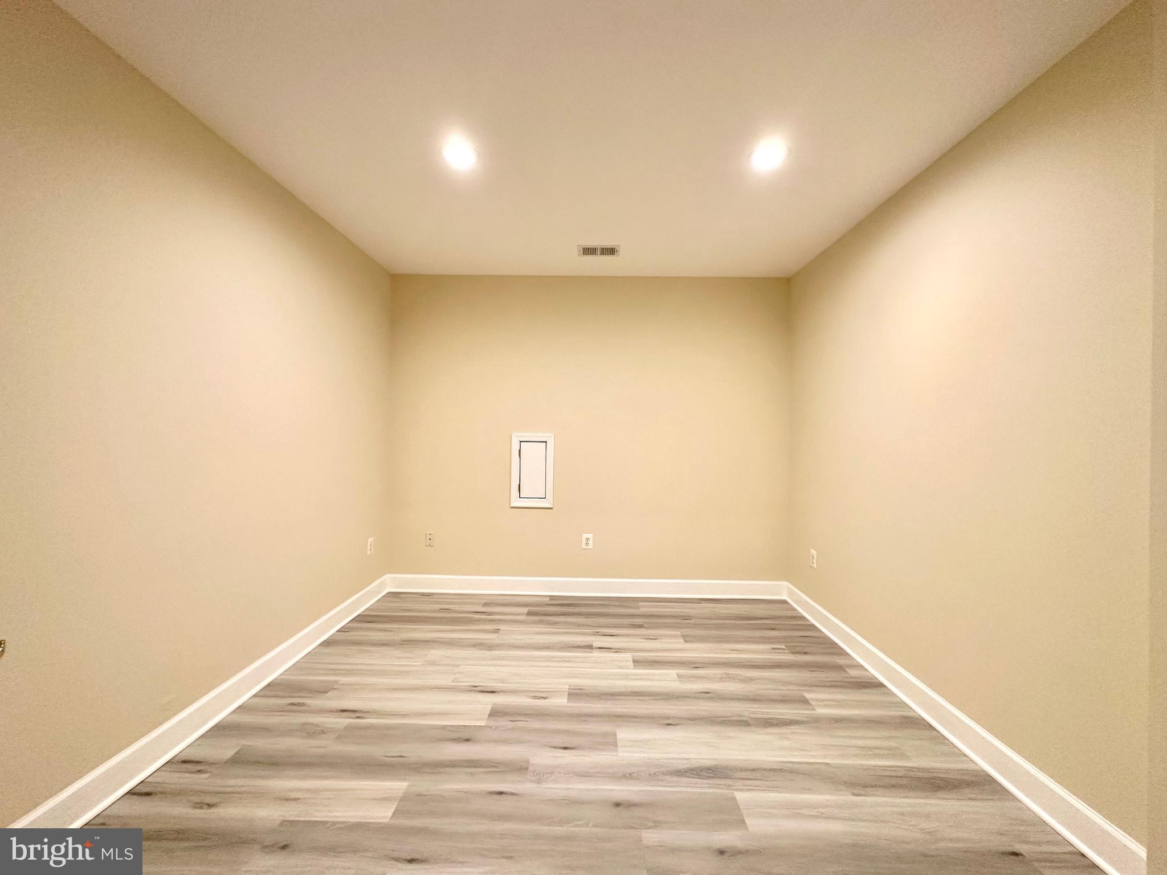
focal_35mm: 14
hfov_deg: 102.1
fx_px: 472
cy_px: 438
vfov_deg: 85.7
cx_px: 584
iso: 200
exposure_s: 1/60
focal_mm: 2.22
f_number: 2.2
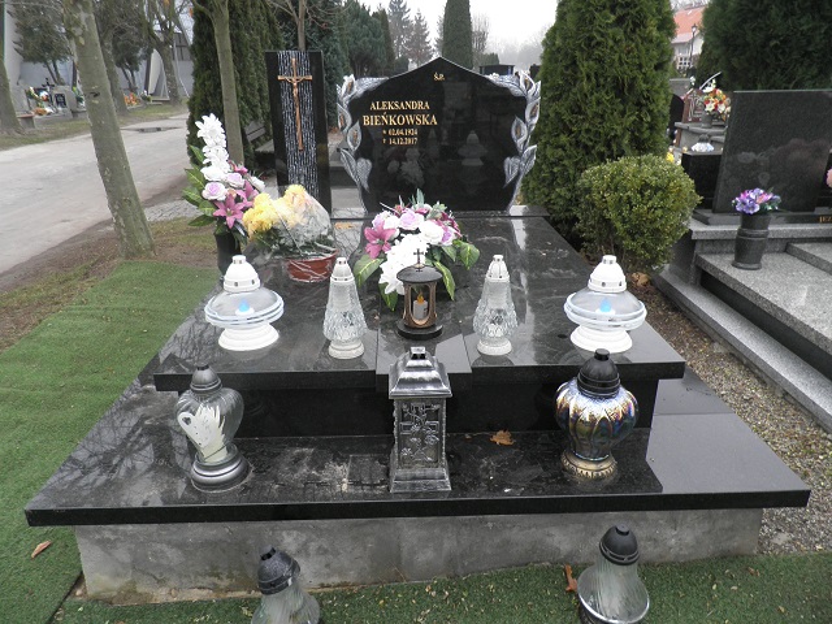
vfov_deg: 56.8
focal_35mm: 24
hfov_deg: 71.6
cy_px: 312
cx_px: 416
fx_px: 577
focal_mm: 4.3
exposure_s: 1/40
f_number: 3.3
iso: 64
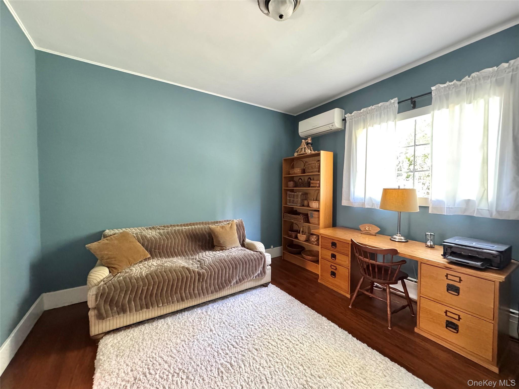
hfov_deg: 102.1
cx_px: 260
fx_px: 210
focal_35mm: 14
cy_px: 194
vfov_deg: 85.7
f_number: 2.2
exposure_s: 1/60
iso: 1250
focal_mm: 2.22
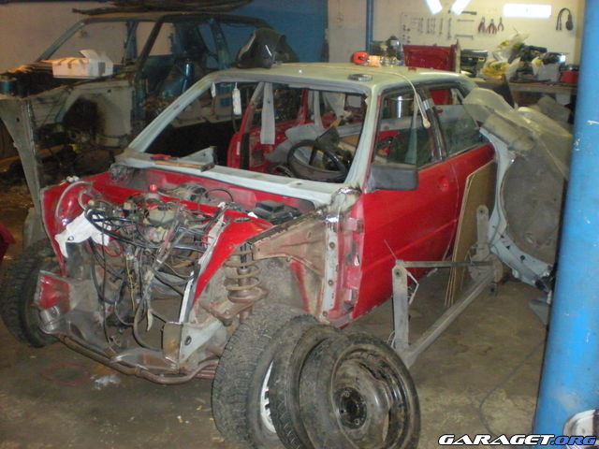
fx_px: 658
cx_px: 300
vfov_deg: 37.7
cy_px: 224
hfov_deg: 49.0
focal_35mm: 38
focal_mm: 6.3
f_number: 3.1
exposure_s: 1/60
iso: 800
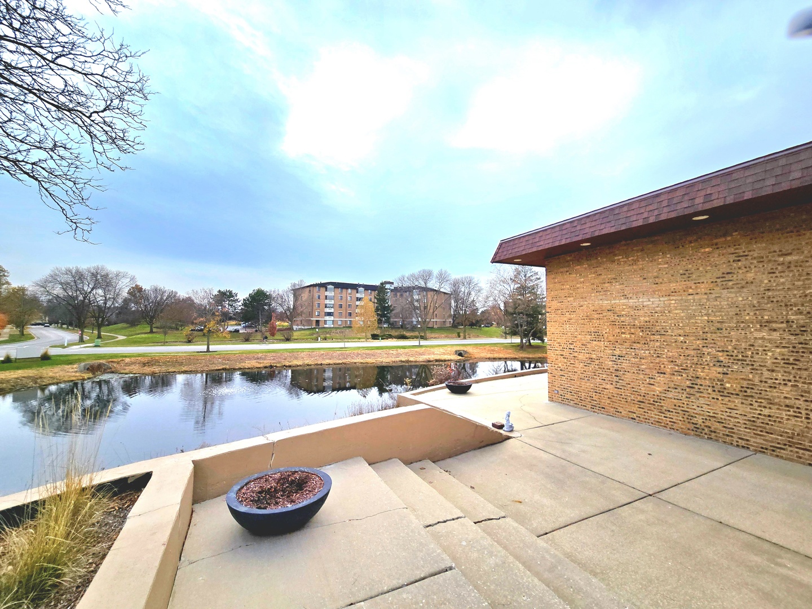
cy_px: 304
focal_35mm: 13
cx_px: 406
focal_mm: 2.2
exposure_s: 1/2000
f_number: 2.2
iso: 50
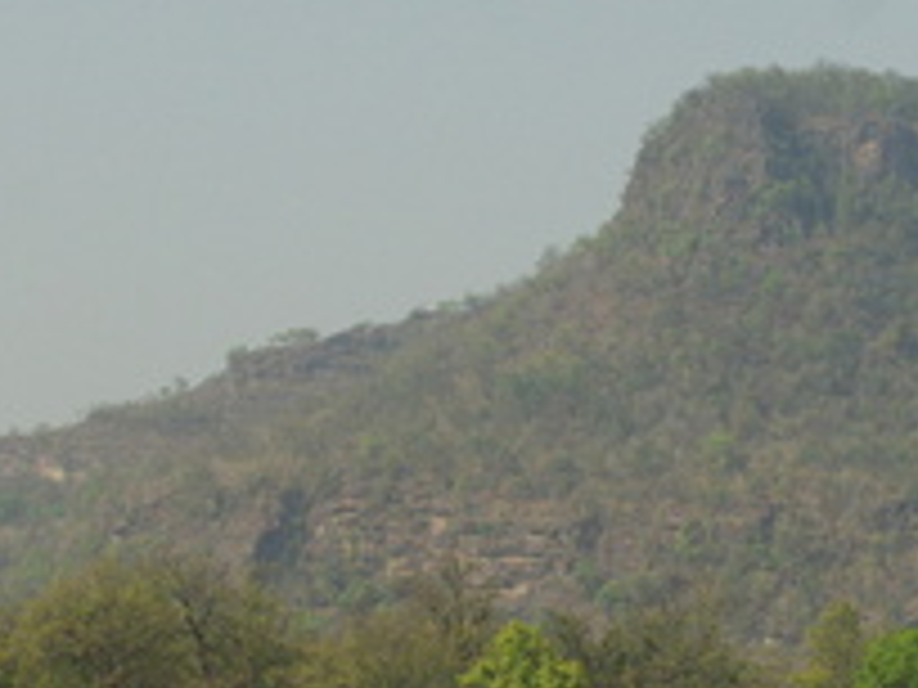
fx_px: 5993
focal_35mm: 226
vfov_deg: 6.6
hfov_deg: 8.7
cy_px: 209
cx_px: 711
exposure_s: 1/750
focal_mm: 50
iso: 200
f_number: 8
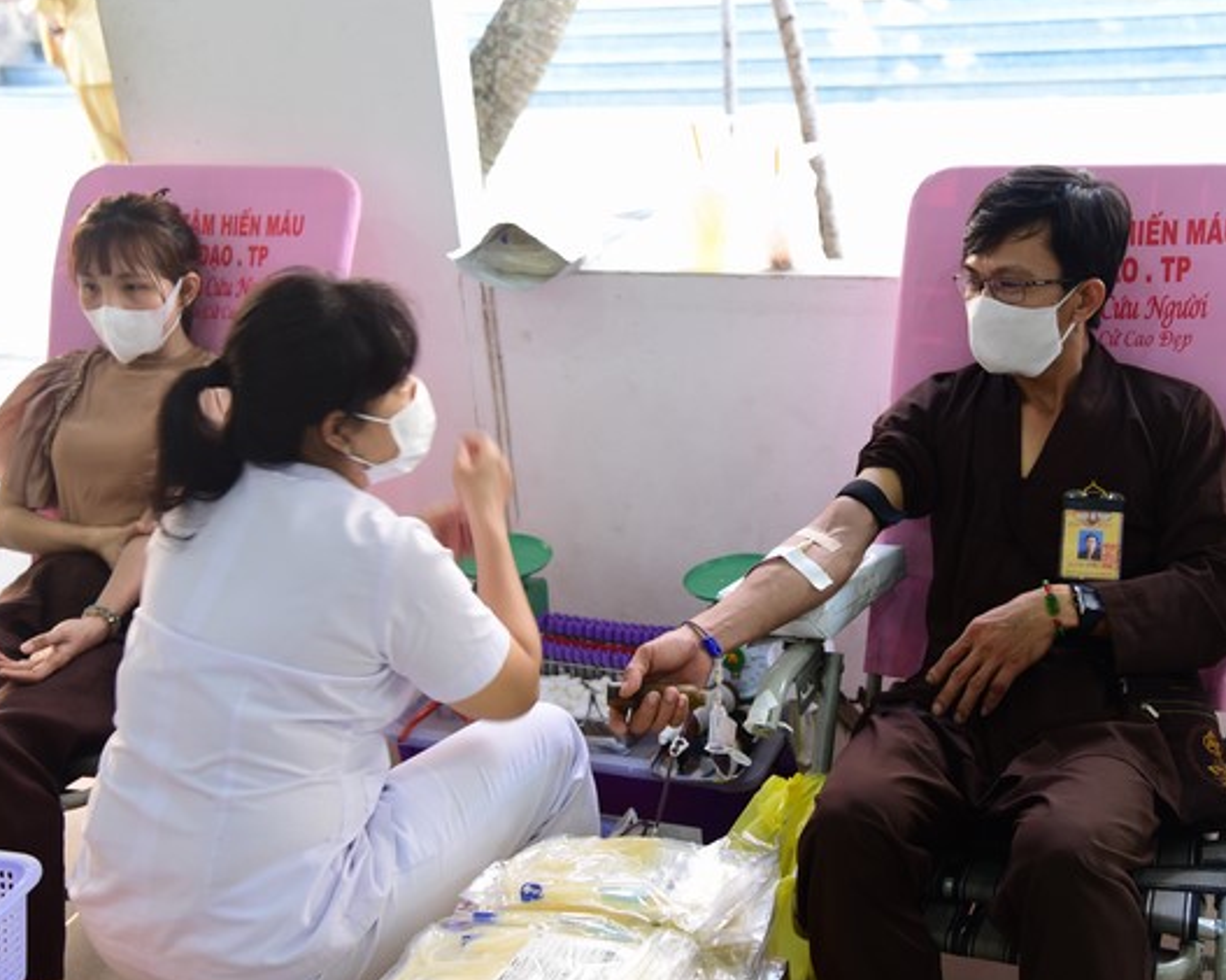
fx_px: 1596
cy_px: 488
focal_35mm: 44
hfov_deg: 42.0
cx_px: 689
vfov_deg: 34.1
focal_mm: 38
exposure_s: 1/50
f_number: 4
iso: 640
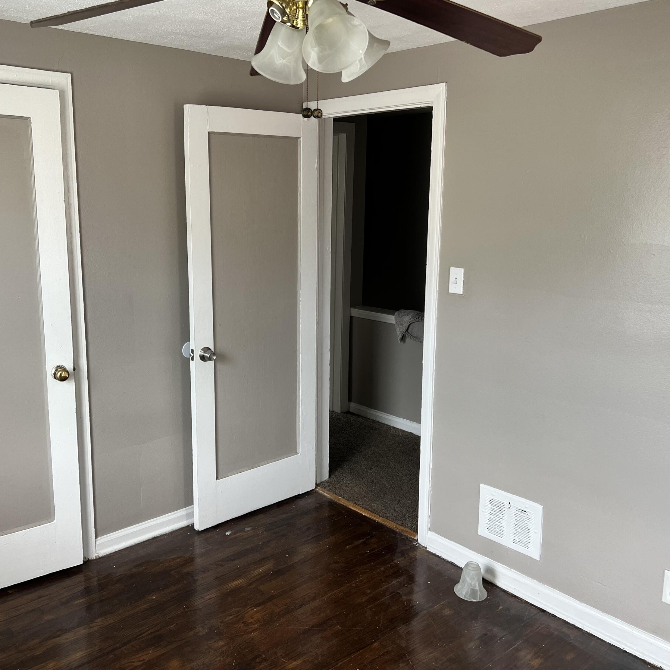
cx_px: 294
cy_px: 333
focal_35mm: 31
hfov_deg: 52.4
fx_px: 679
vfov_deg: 52.5
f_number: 1.5
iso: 125
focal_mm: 5.7
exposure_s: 1/121
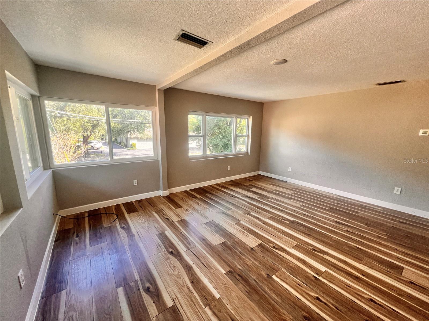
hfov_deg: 106.2
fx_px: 161
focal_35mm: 13
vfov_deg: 89.9
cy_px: 160
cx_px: 214
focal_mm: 1.57
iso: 125
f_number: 1.8
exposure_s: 1/120
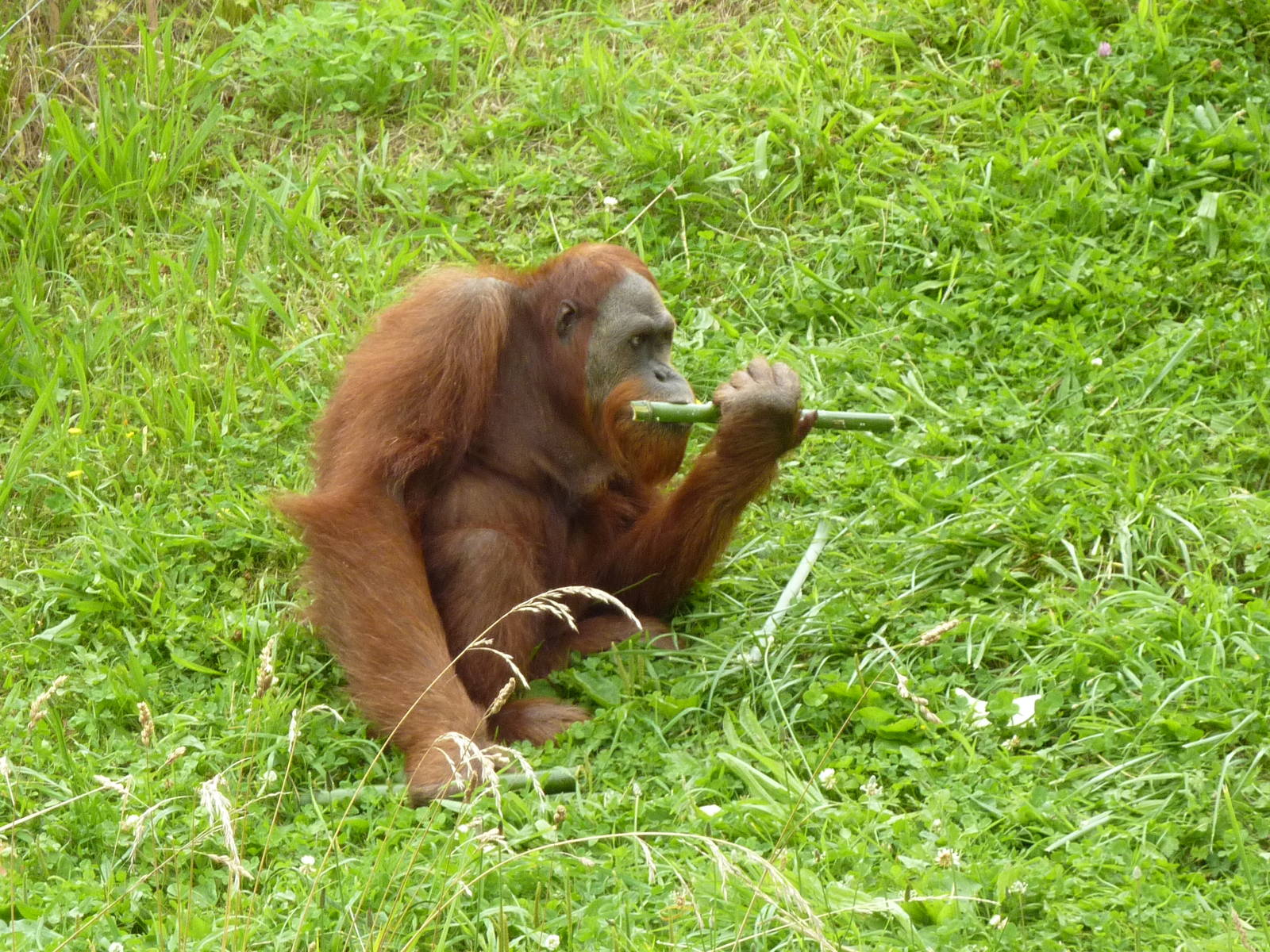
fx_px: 7778
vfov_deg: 7.0
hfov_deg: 9.3
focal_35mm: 212
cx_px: 635
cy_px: 476
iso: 200
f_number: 4.5
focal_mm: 24.1
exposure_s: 1/125
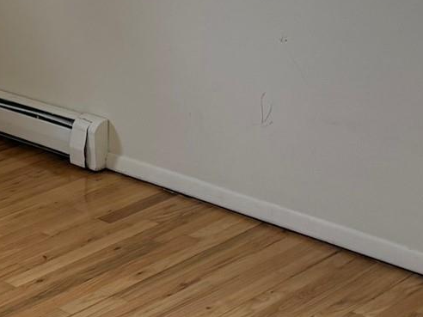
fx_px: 1222
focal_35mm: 100
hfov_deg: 19.5
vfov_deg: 14.6
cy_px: 3
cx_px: 115
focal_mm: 6.76
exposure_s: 1/150
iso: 200
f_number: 1.78
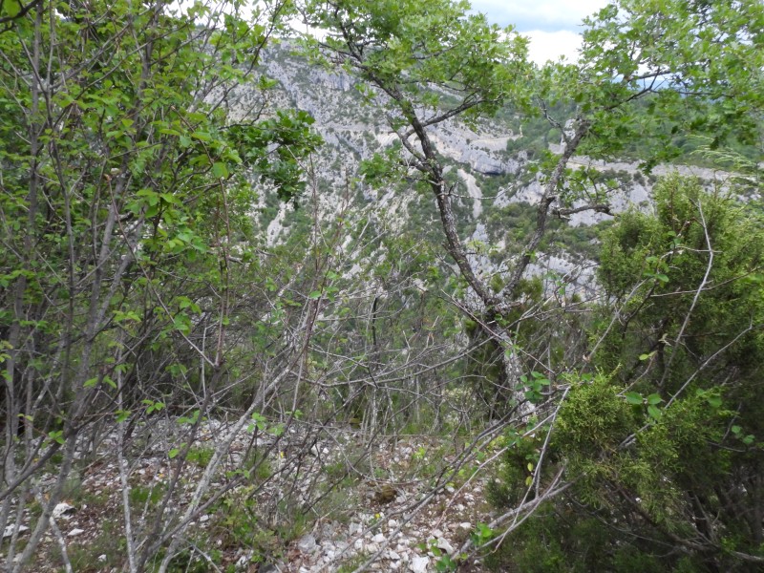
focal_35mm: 24
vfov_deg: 56.8
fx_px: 530
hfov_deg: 71.6
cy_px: 286
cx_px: 382
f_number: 8
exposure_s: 1/320
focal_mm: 4.3
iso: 400
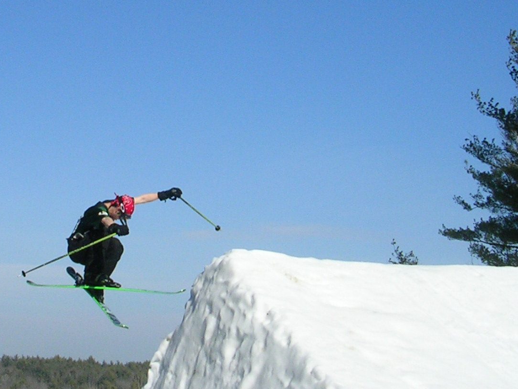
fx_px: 838
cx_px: 176
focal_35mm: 56
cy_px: 164
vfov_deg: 26.1
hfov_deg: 34.1
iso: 71
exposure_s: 1/741
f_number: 5.6
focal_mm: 5.8
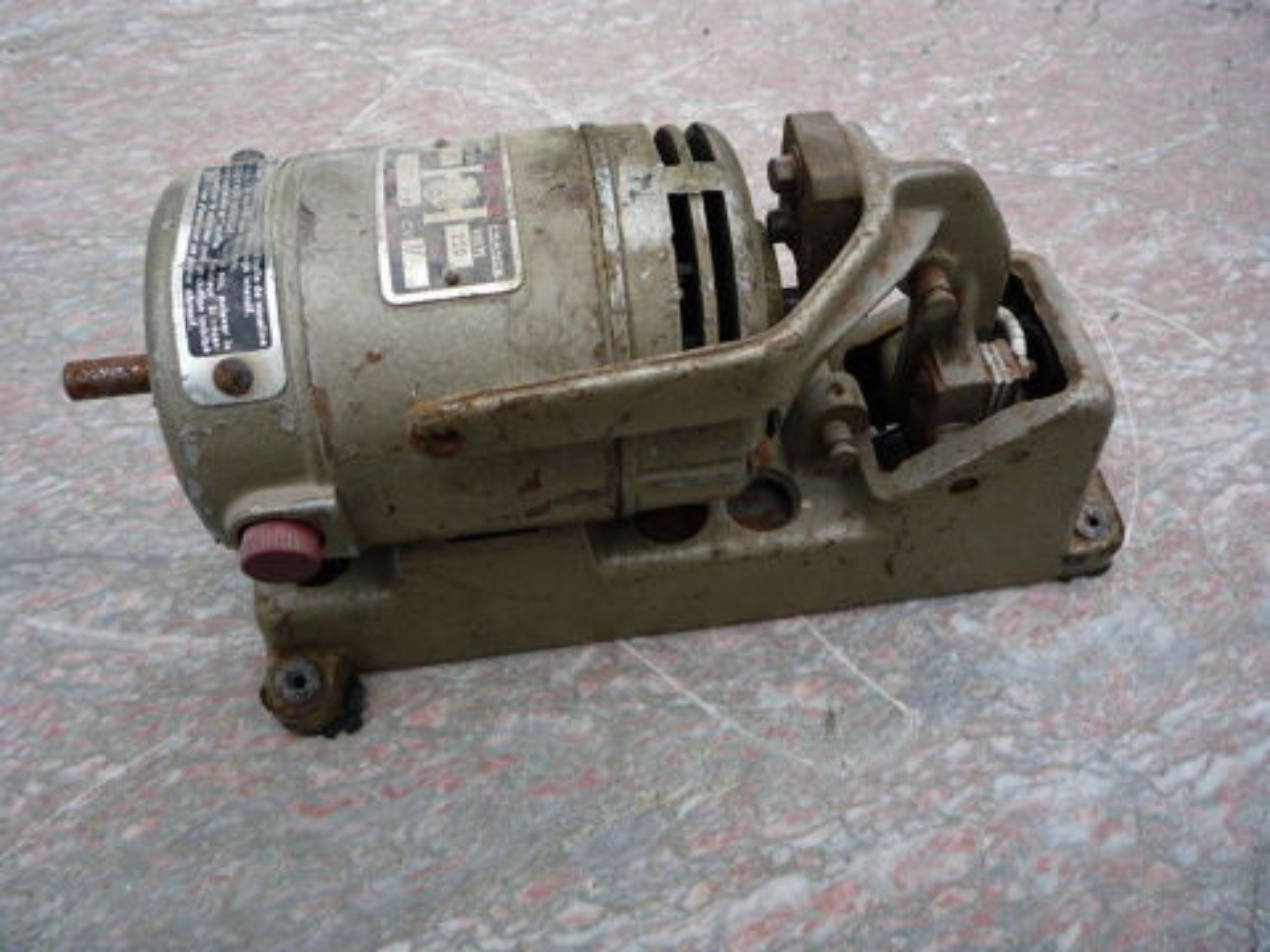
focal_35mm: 30
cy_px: 476
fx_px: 1101
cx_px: 635
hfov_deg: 60.0
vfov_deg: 46.8
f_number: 4
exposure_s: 1/320
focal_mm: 5.2
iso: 100
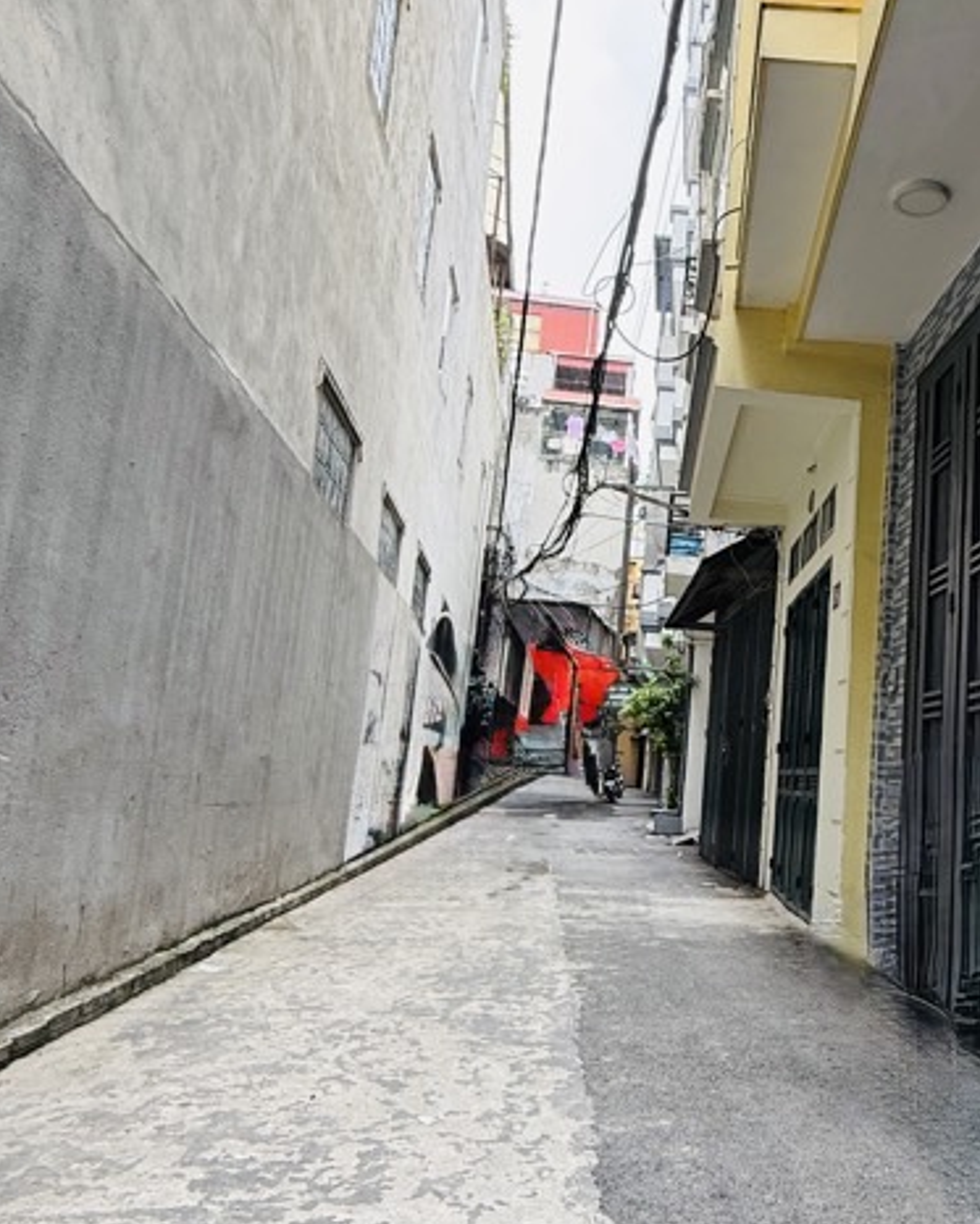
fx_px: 1087
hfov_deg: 46.8
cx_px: 733
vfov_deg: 58.7
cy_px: 651
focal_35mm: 30
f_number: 2.2
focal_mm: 2.22
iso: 50
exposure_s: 1/155
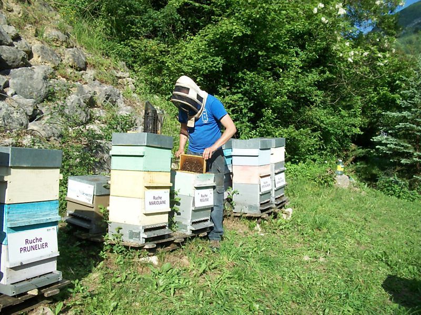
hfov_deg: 56.8
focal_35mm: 32
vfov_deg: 44.2
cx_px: 210
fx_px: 389
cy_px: 158
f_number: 5.5
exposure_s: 1/250
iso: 80
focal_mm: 5.7
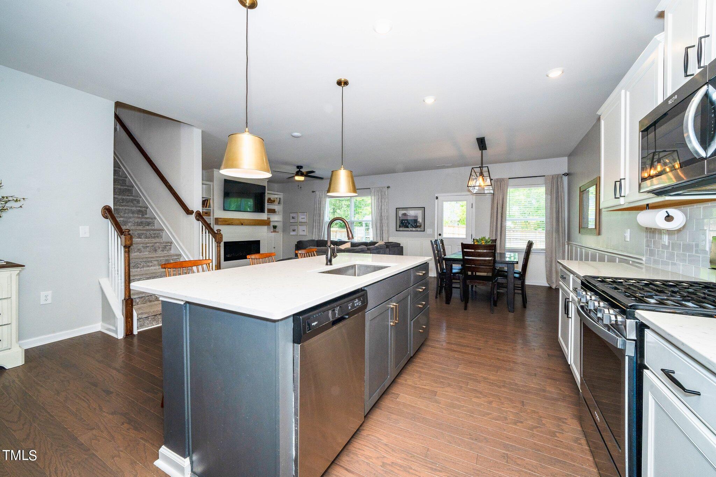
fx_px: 259
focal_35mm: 13
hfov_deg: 108.3
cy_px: 238
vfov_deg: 85.4
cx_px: 358
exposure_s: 1/50
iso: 640
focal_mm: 13
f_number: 13
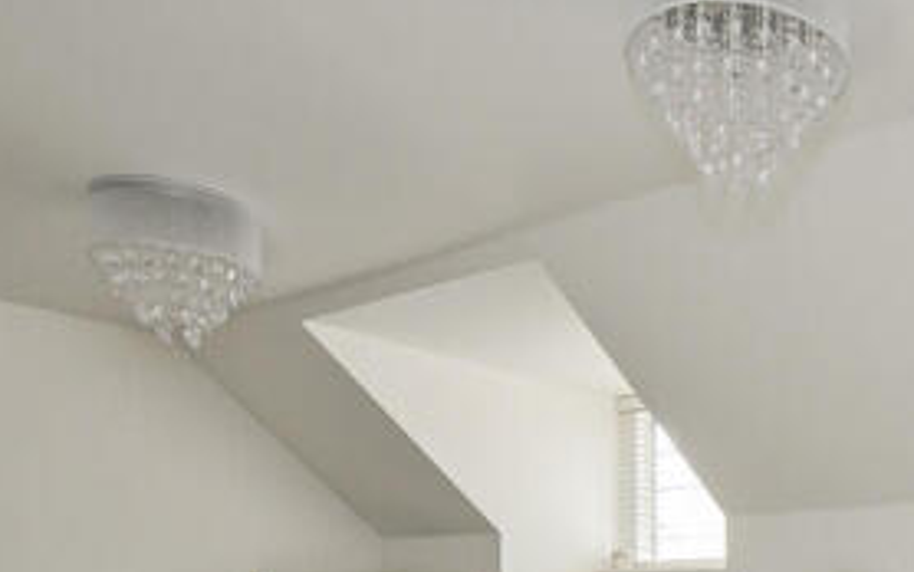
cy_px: 602
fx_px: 897
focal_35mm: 36
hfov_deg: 44.9
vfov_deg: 32.0
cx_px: 934
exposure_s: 1/40
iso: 400
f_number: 11
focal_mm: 10
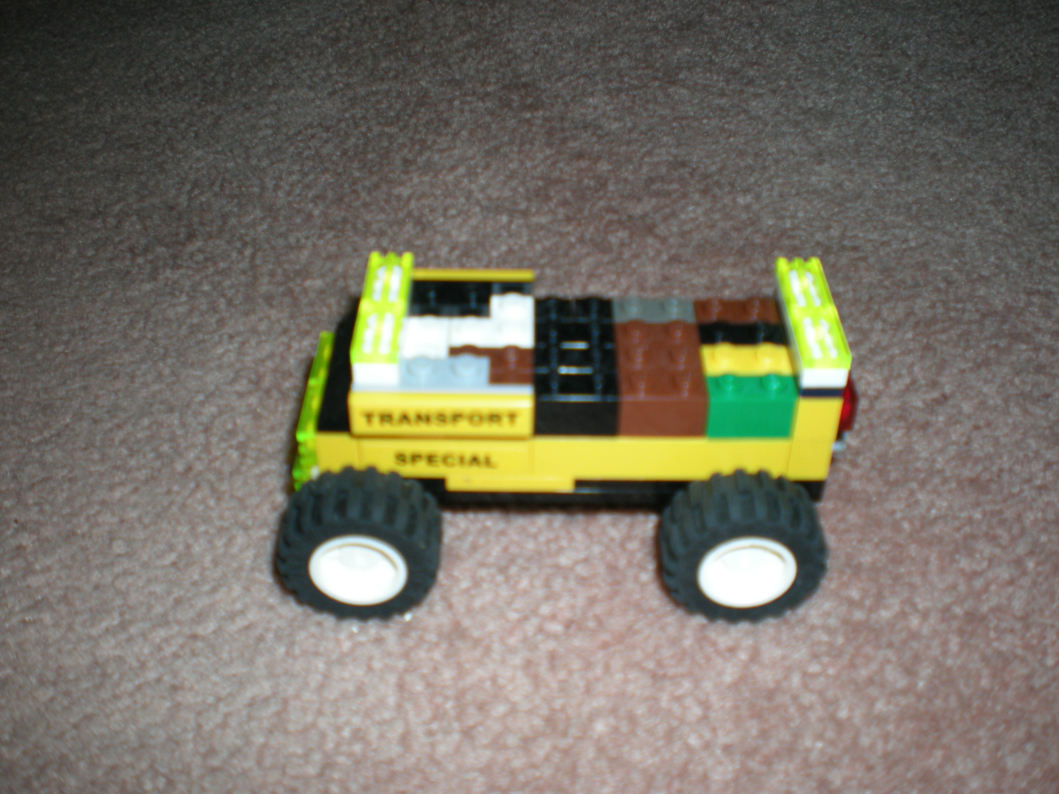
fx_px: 1163
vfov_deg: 37.7
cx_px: 530
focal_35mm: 38
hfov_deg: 49.0
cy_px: 397
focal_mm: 6.3
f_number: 3.1
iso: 64
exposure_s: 1/60
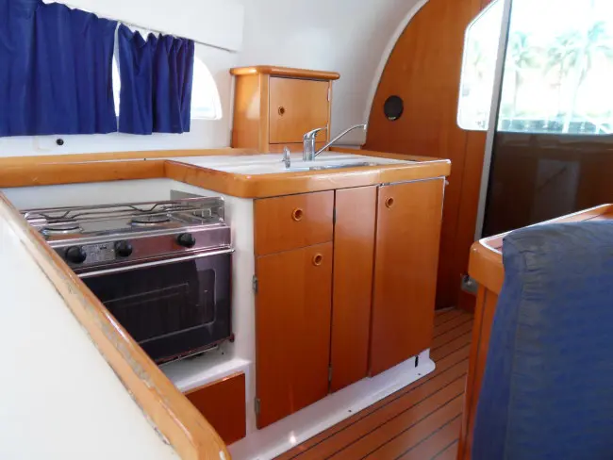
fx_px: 425
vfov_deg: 56.8
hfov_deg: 71.6
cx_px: 306
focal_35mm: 24
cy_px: 230
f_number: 3.3
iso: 100
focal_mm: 4.2
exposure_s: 1/60
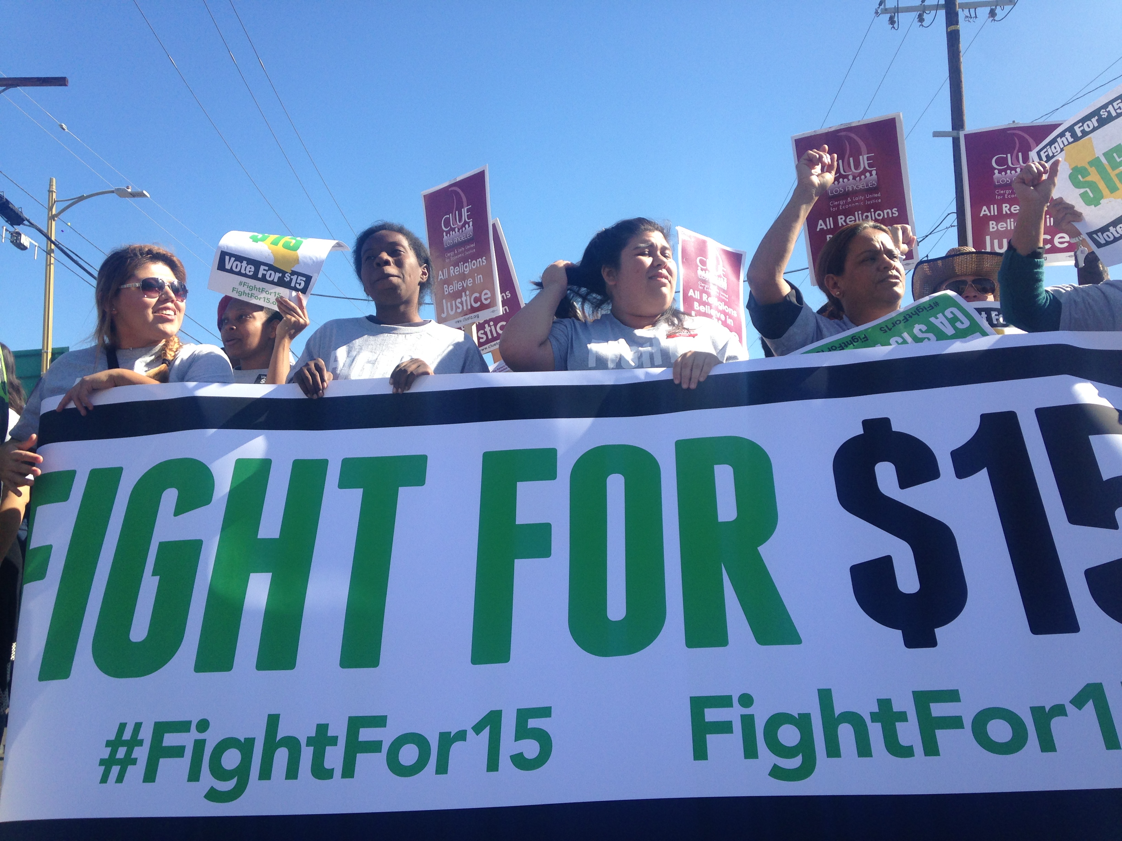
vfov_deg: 42.9
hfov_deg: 55.4
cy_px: 420
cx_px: 561
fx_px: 1070
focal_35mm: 33
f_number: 2.4
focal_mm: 4.12
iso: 50
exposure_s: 1/1085
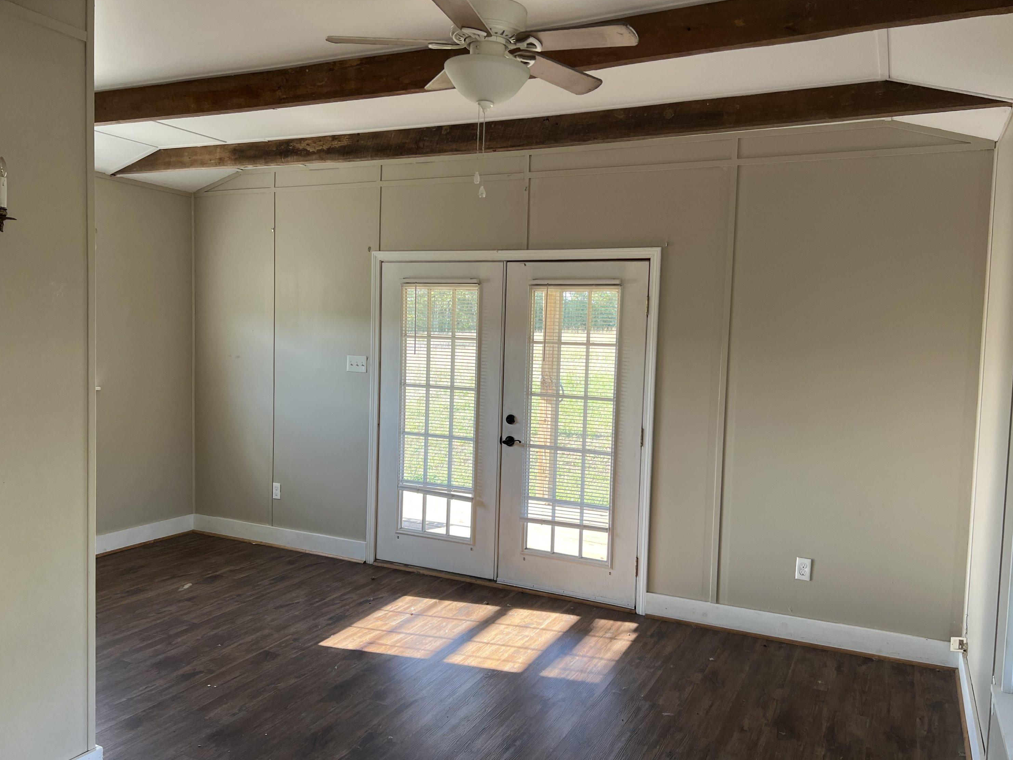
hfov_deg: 65.3
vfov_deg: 51.4
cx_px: 515
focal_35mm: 27
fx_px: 790
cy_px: 387
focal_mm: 5.7
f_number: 1.5
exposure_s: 1/123
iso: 40
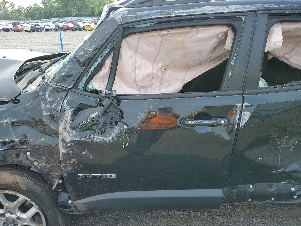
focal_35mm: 26
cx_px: 150
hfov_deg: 67.3
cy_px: 113
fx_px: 226
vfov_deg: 53.1
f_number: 1.5
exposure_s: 1/833
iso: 50
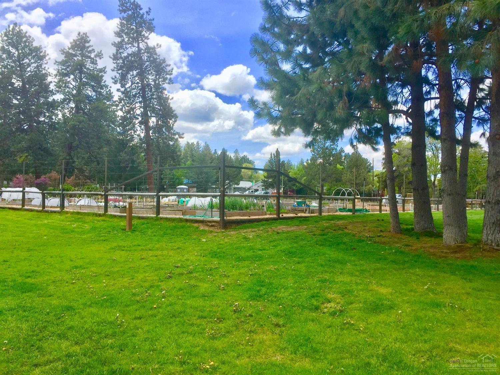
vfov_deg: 48.2
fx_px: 419
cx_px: 250
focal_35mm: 29
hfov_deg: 61.7
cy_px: 188
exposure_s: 1/1647
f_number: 2.2
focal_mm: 4.15
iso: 32
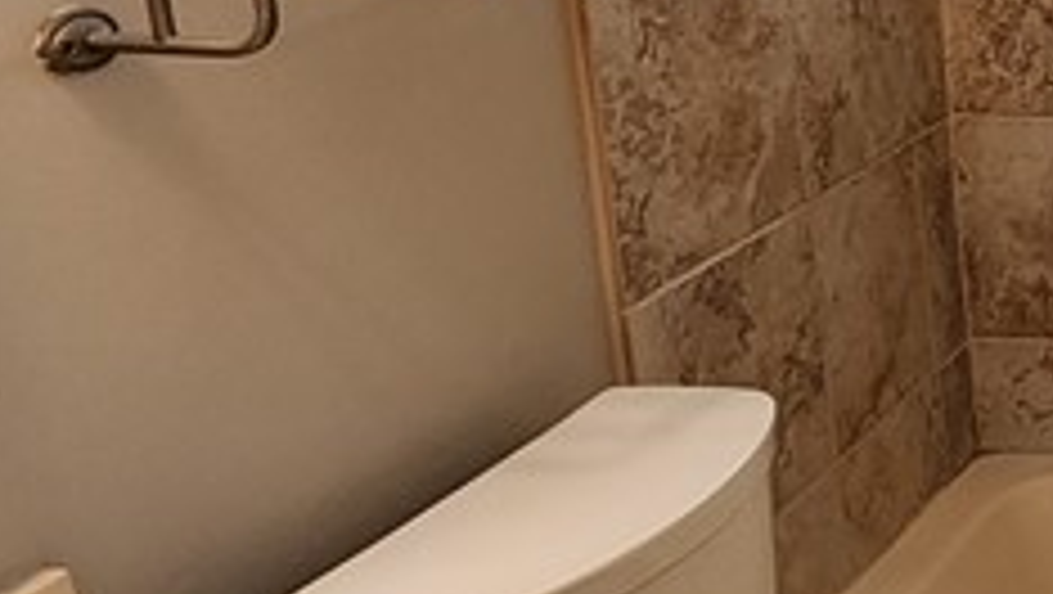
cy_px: 230
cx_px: 1404
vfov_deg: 19.4
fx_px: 1732
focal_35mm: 62
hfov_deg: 27.6
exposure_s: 1/40
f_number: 2.2
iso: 320
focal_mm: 2.2
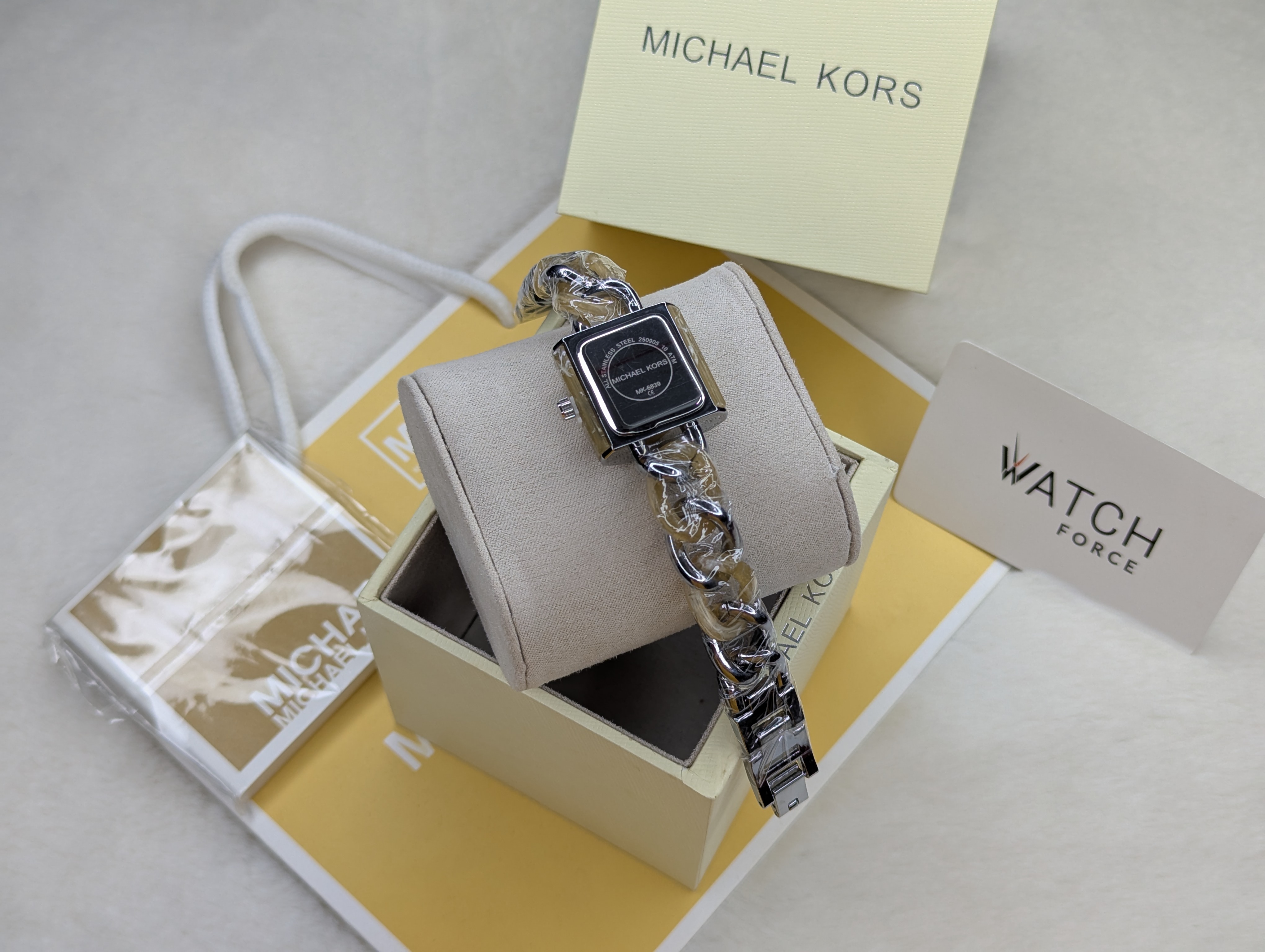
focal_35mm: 48
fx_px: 1757
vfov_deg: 30.3
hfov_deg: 39.6
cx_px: 632
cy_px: 476
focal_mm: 6.81
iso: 46
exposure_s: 1/105
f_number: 1.85
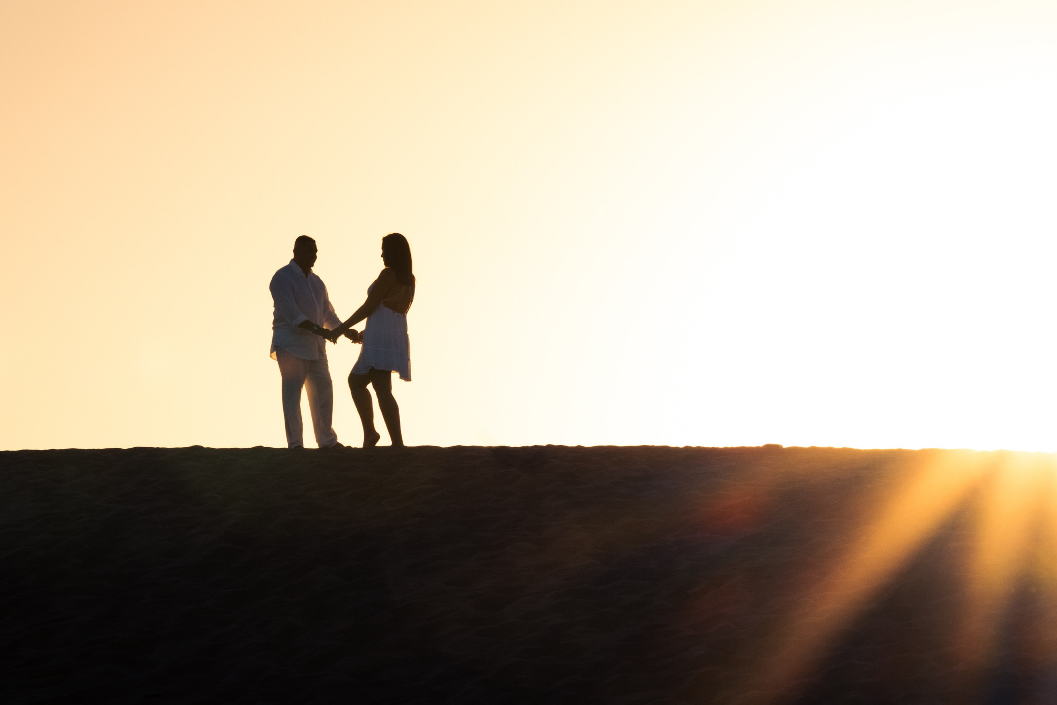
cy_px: 352
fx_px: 4492
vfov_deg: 9.0
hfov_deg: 13.4
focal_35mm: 153
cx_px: 528
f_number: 16
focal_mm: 102.2
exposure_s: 1/400
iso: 400
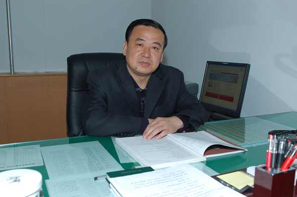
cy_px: 98
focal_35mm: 36
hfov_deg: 53.2
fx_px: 297
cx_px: 148
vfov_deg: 36.8
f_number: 6.3
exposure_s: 1/60
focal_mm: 24
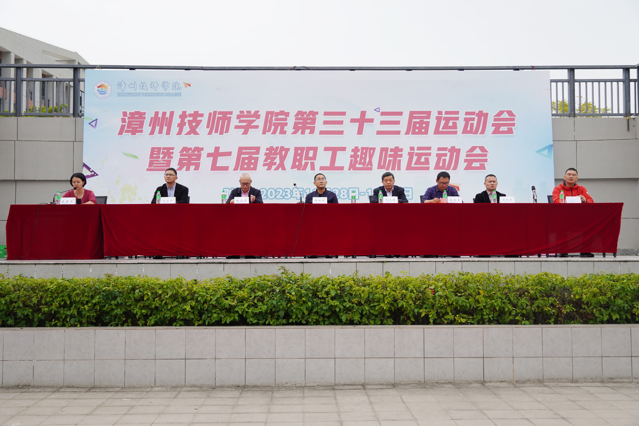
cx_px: 320
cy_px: 213
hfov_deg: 49.6
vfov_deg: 34.2
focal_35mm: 39
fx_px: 692
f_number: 4
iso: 100
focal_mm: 26
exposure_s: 1/400
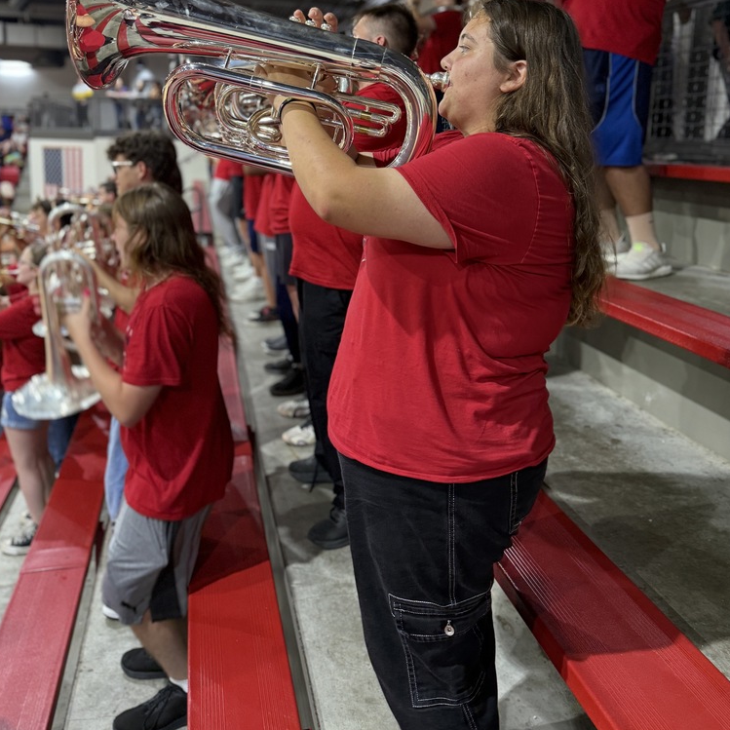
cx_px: 361
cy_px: 240
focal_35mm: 29
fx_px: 692
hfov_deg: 55.6
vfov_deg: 54.4
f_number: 1.78
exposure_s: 1/60
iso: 250
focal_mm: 6.76
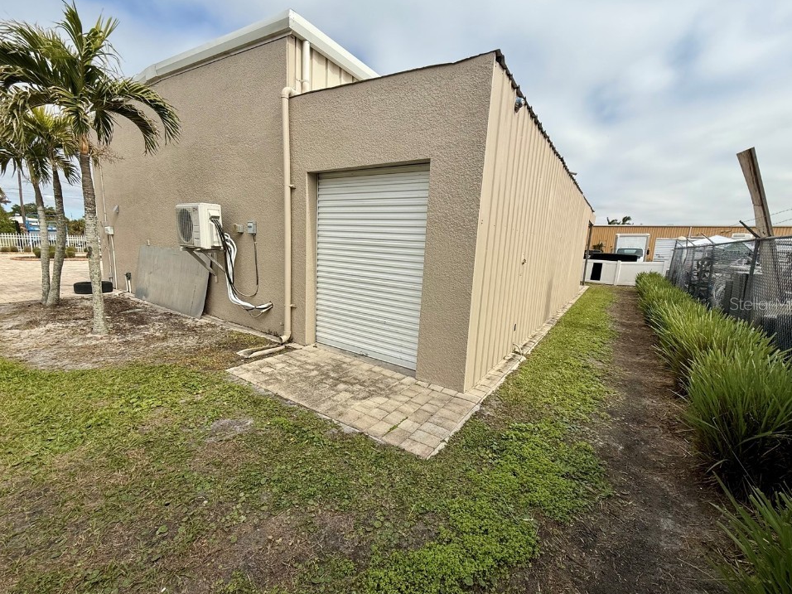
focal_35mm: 15
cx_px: 384
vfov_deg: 81.7
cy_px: 303
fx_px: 343
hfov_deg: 98.1
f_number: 2.2
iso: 50
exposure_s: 1/2841
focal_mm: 2.22
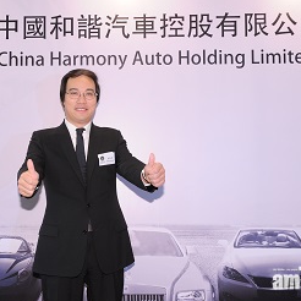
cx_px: 103
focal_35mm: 53
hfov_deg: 32.0
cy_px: 139
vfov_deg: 32.2
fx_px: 521
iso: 1250
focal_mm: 36
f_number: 5.6
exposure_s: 1/125
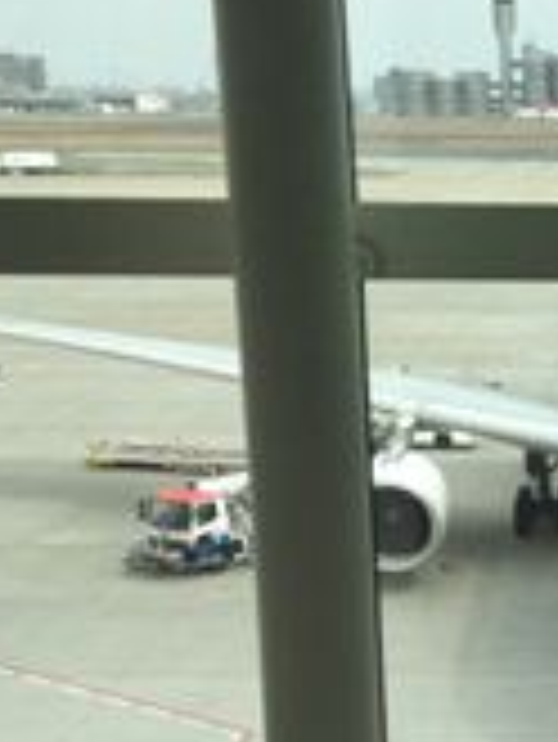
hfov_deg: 13.9
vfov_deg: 18.7
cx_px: 752
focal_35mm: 102
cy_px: 760
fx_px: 2189
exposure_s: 1/736
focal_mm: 4.28
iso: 64
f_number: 2.4
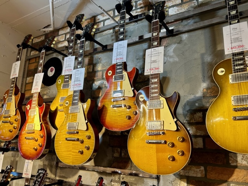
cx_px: 124
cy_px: 93
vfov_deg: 53.1
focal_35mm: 26
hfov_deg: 67.3
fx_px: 186
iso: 80
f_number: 1.5
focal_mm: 5.7
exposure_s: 1/60
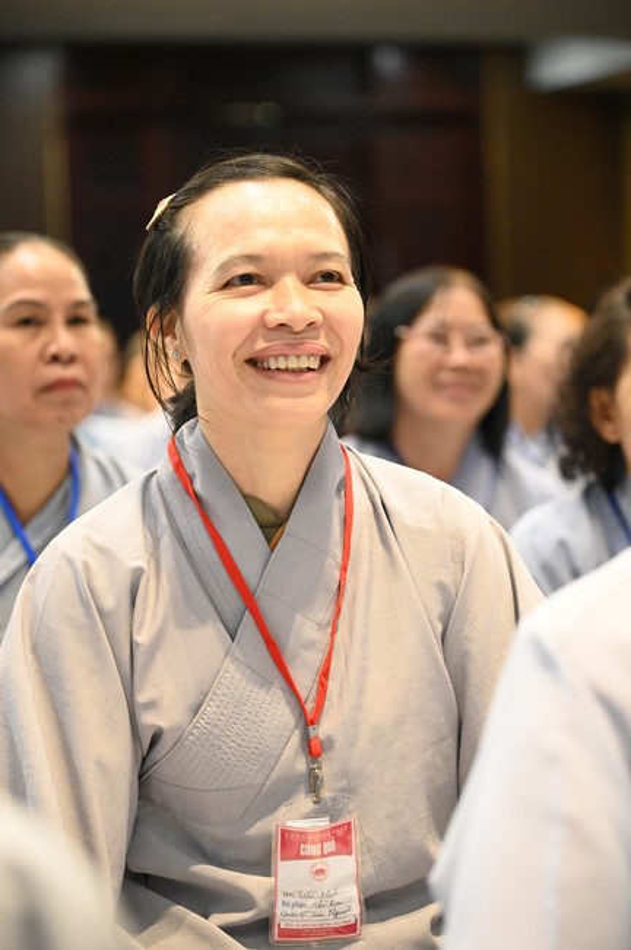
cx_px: 316
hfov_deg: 12.4
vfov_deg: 18.6
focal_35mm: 110
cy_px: 475
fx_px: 2898
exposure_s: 1/250
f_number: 4
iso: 10000
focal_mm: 110
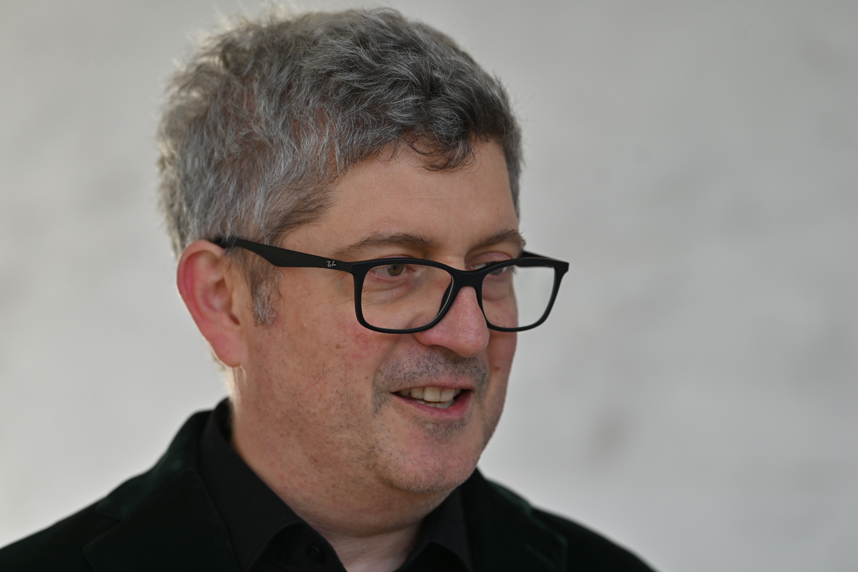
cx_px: 429
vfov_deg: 9.8
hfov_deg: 14.7
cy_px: 286
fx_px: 3336
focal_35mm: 140
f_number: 3.5
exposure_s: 1/200
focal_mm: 140
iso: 125
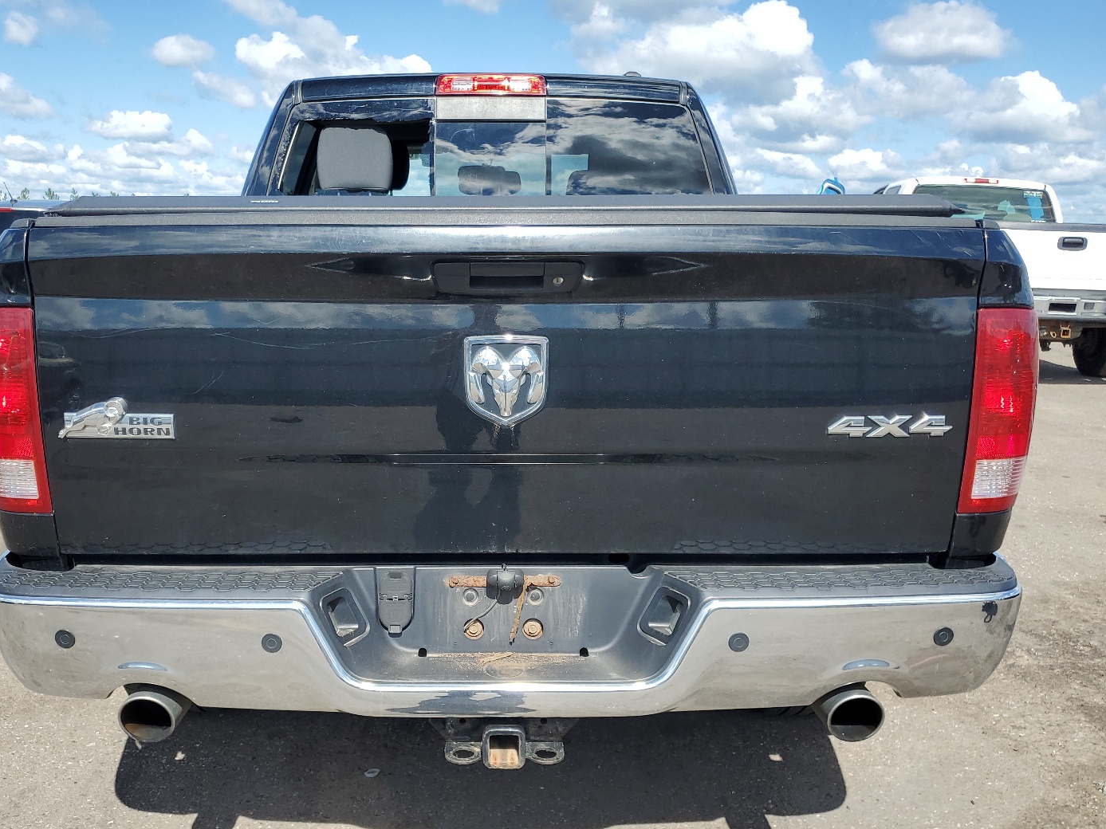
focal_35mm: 30
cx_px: 483
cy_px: 434
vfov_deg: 46.8
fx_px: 958
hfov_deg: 59.8
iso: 50
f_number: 1.5
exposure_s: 1/2500
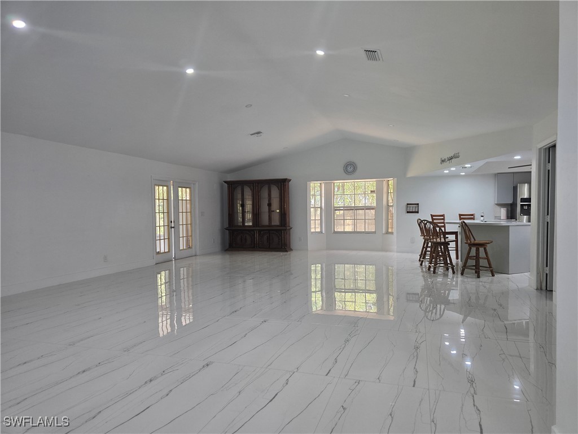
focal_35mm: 23
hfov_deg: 73.9
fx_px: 384
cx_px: 289
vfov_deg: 58.9
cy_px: 217
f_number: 1.7
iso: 160
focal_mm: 6.3
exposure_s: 1/120
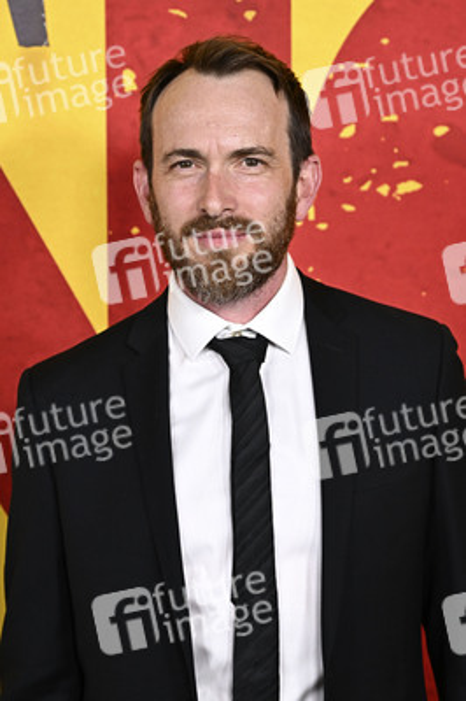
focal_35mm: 92
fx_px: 1789
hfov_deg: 14.8
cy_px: 350
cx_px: 233
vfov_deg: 22.2
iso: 2000
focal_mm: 92
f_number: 5.6
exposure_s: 1/250
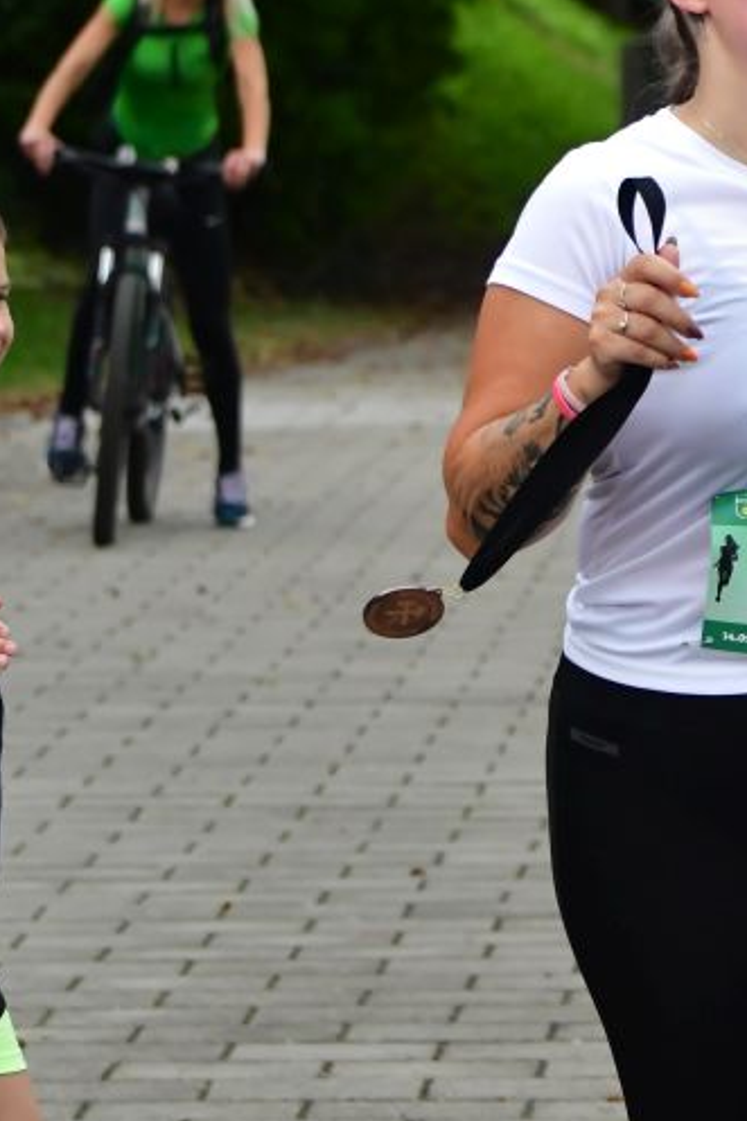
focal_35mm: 203
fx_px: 6322
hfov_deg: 6.7
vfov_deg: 10.1
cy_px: 519
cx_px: 642
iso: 2000
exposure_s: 1/4000
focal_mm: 70
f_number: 4.5
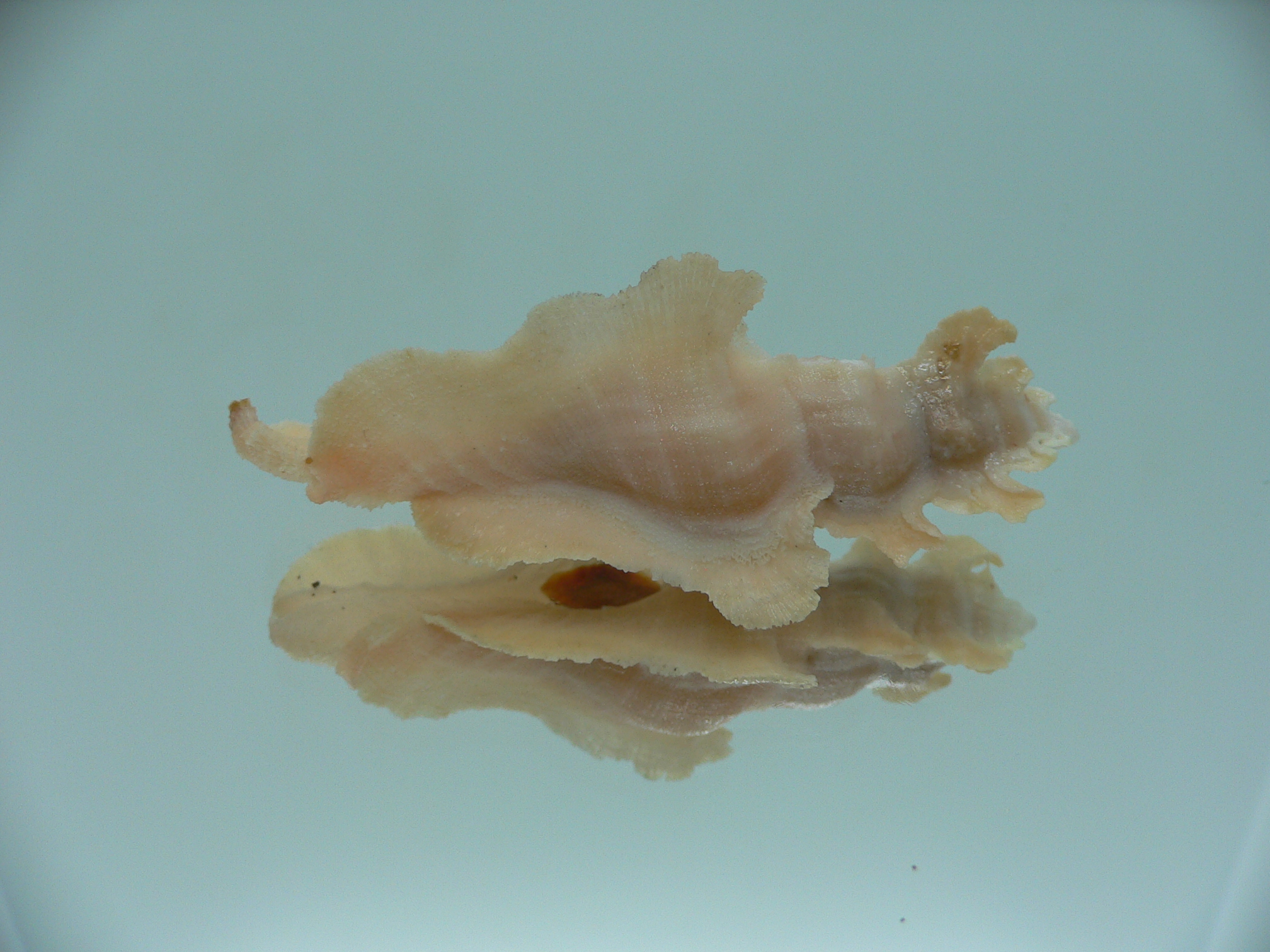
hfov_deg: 52.6
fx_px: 1284
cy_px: 476
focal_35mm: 35
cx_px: 635
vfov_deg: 40.7
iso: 80
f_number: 2.8
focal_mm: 4.6
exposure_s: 1/60
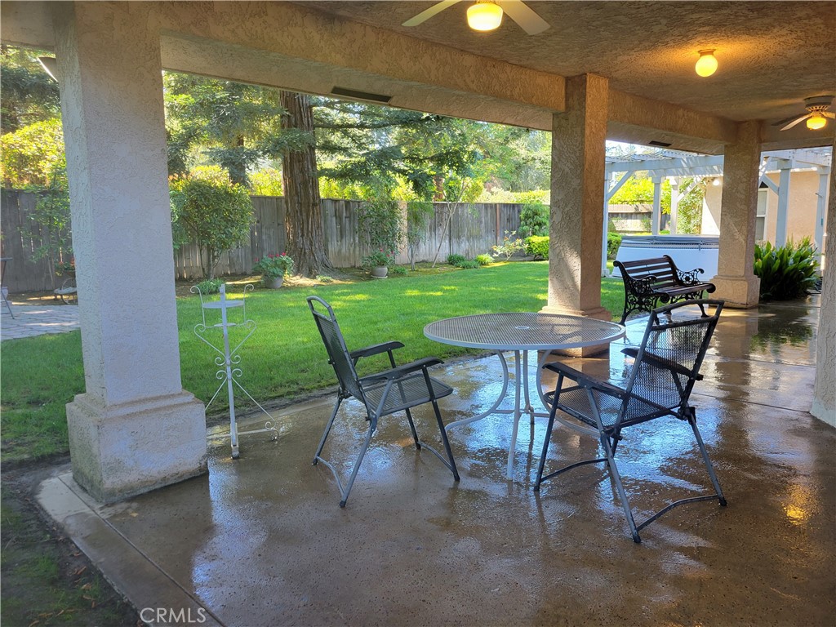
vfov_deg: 53.1
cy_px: 314
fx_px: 628
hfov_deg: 67.3
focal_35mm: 26
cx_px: 418
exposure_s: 1/120
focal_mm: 5.4
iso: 100
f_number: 1.8
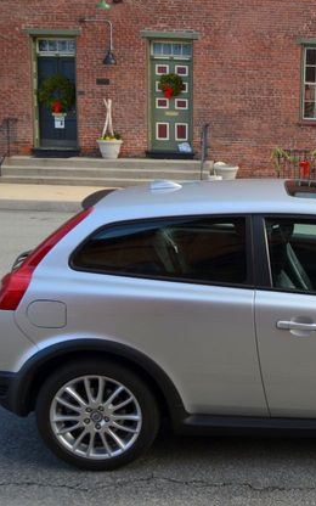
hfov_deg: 25.8
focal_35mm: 47
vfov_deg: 42.6
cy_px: 249
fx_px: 648
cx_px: 329
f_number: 7.1
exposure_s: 1/200
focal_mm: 20
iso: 200
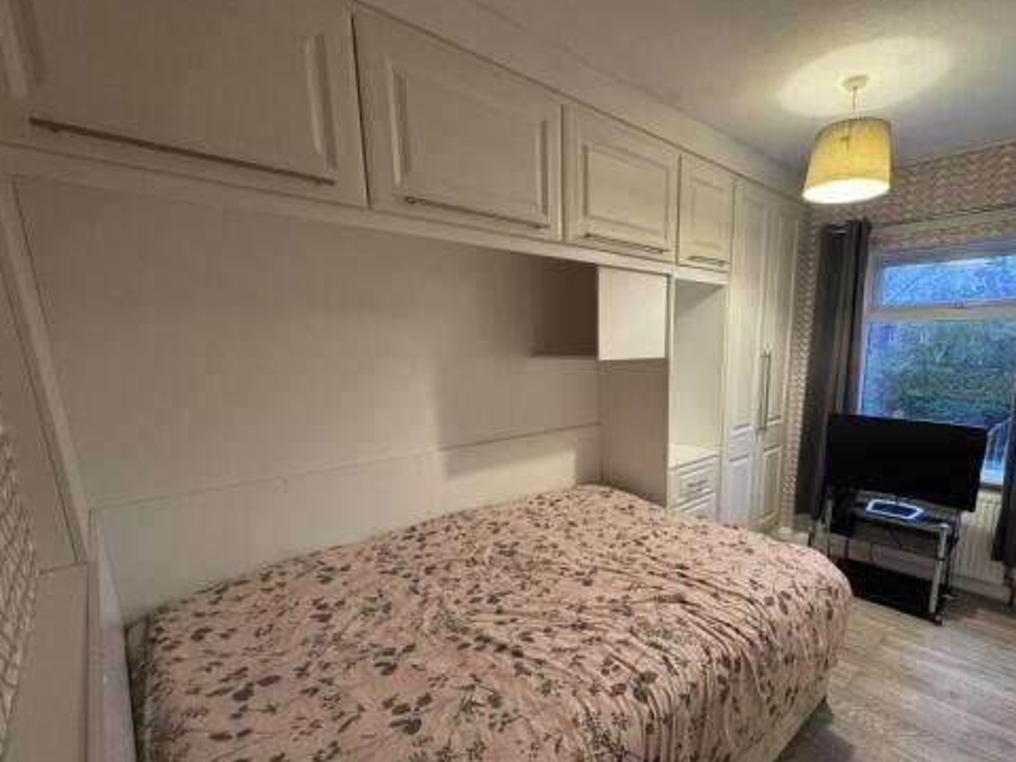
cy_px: 448
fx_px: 499
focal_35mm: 17
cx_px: 602
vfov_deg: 74.1
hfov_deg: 90.0
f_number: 2.2
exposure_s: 1/50
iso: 400
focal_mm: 2.22
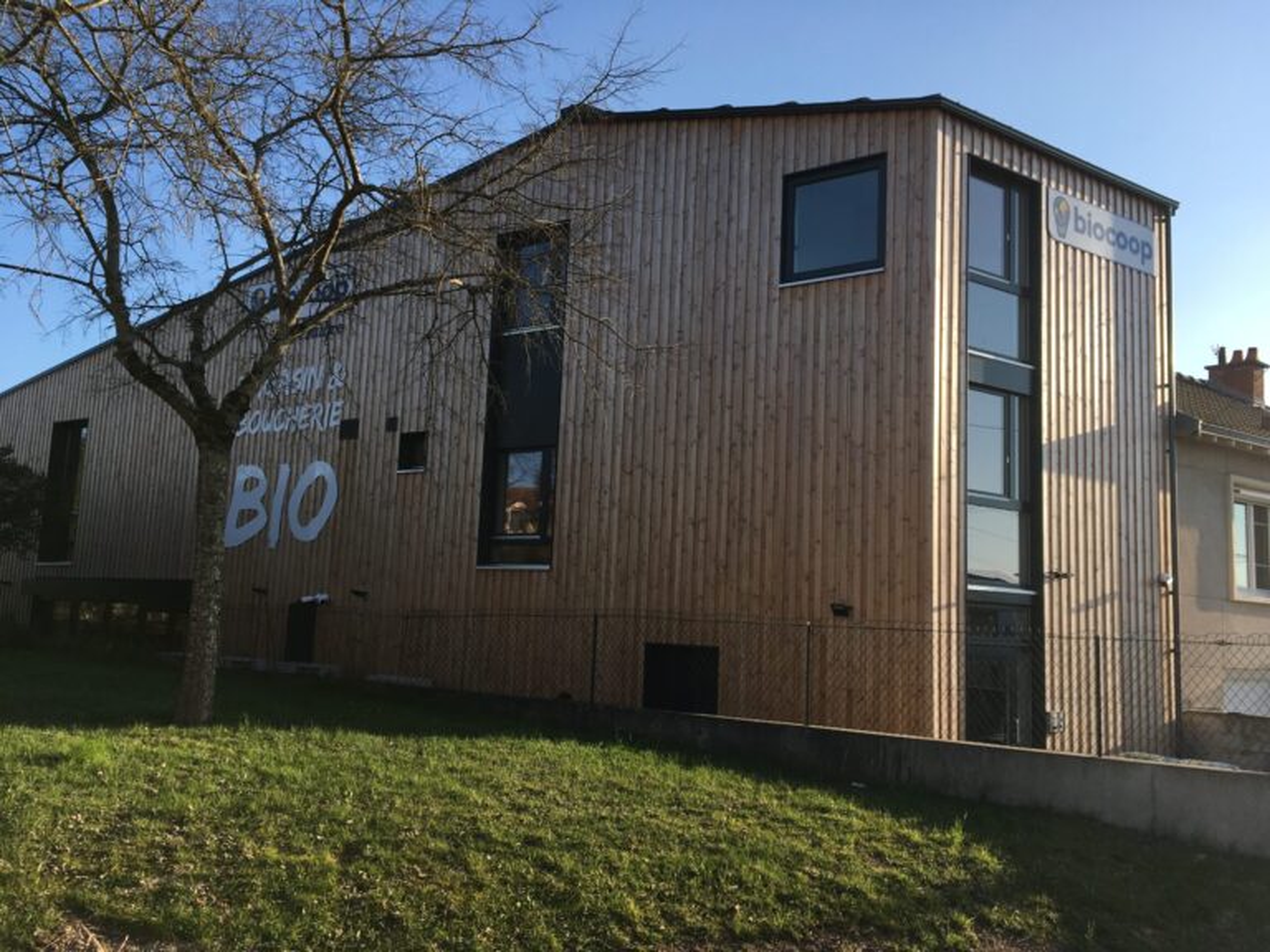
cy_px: 476
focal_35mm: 29
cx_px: 635
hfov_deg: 61.7
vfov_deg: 48.2
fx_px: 1064
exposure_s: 1/874
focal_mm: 4.15
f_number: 2.2
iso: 25
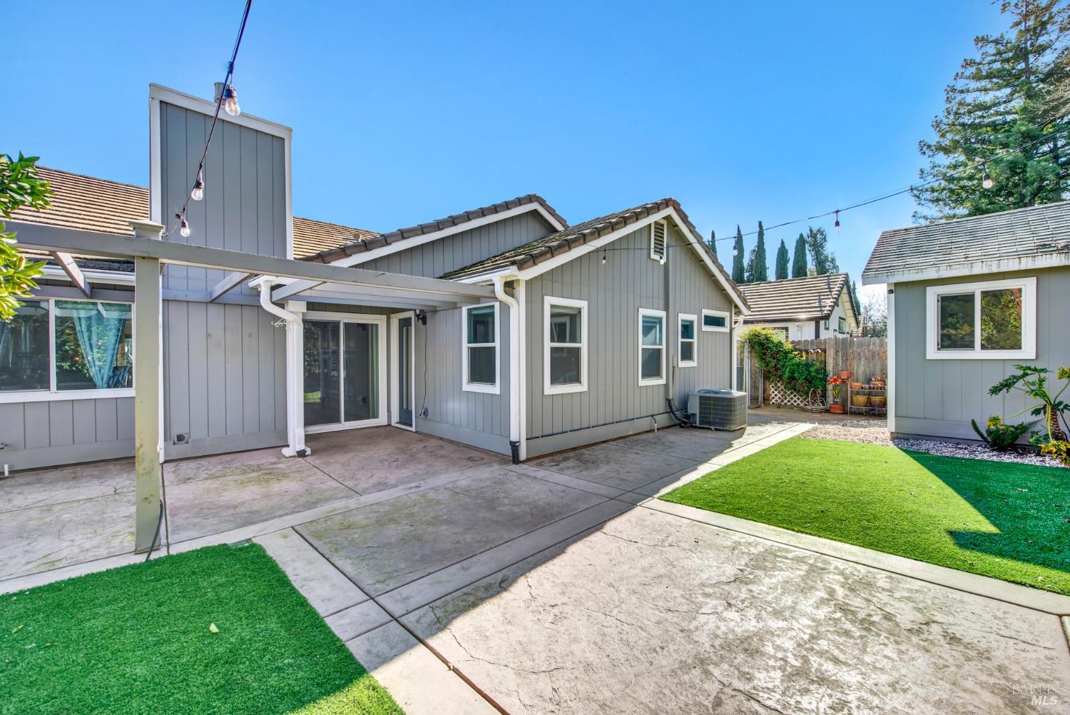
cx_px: 535
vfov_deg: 81.3
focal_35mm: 14
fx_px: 416
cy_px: 358
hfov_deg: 104.2
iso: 100
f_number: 14
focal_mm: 14
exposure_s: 1/40
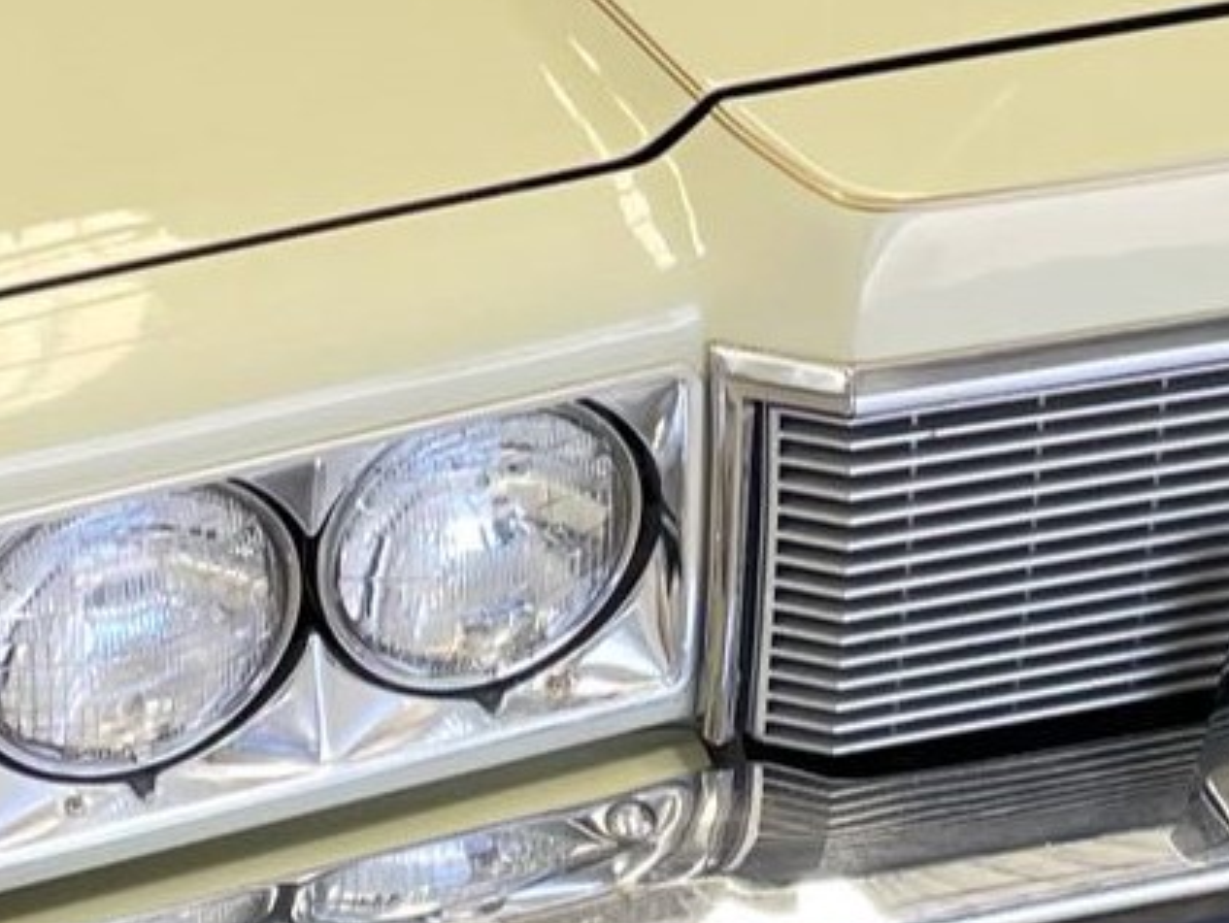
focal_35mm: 98
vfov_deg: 14.3
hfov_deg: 19.9
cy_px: -377
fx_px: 3481
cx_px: 909
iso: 50
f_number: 1.6
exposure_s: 1/100
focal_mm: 4.2
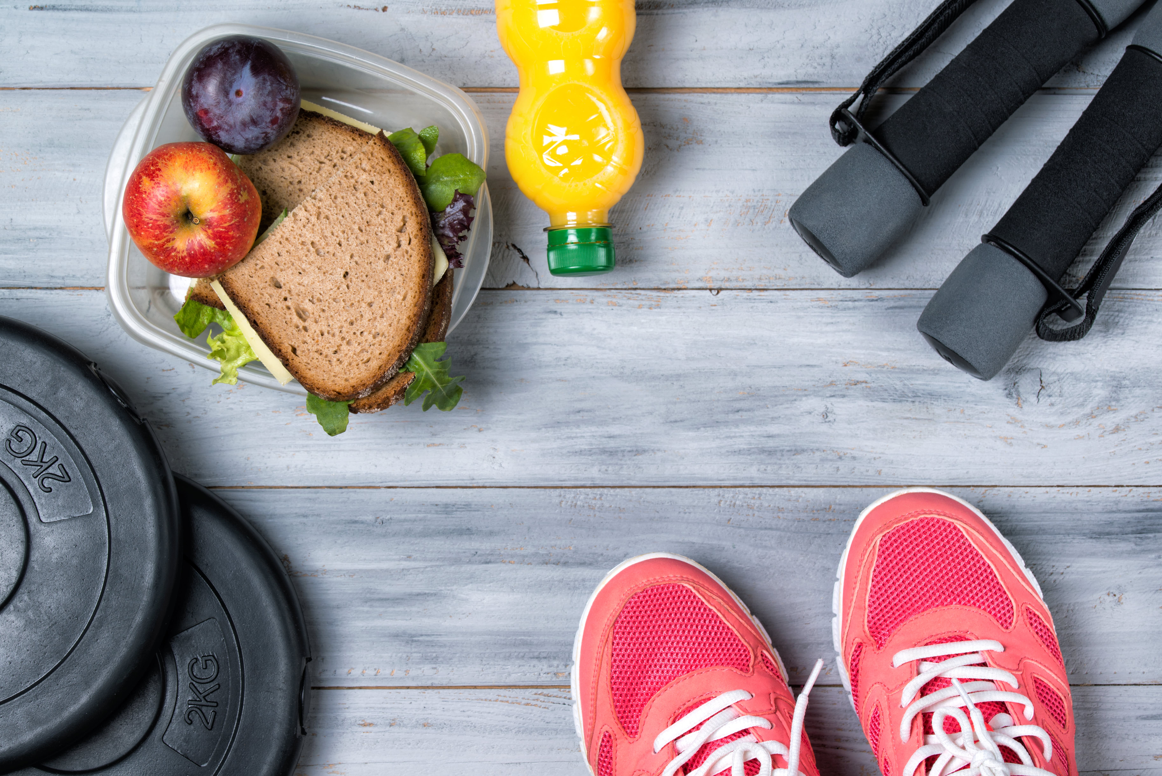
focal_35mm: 90
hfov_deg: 22.6
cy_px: 388
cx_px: 581
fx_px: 2906
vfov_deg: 15.2
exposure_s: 1/125
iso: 100
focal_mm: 90
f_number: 11
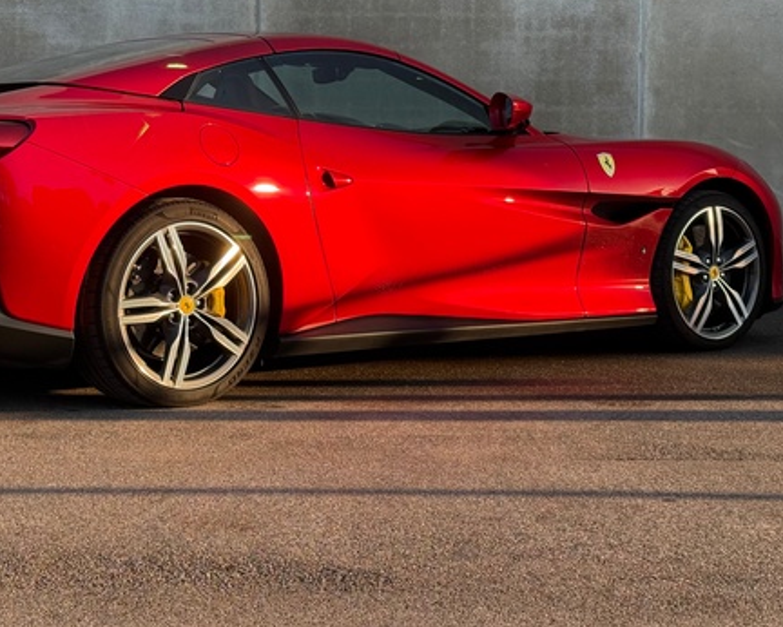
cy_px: 203
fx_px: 1808
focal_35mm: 78
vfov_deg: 19.6
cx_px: 257
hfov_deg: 24.3
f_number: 1.78
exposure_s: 1/314
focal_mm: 6.76
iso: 64
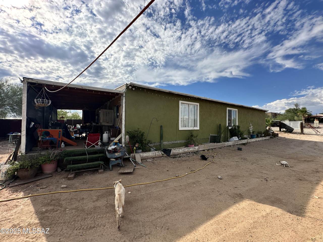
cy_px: 121
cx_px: 162
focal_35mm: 14
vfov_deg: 85.7
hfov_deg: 102.1
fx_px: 131
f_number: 2.2
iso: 50
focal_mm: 2.22
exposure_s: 1/2882
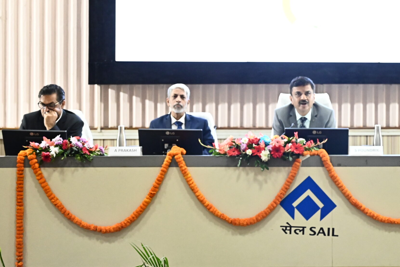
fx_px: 1045
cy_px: 102
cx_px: 301
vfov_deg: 14.6
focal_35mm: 94
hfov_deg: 21.5
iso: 6400
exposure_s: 1/125
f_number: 4
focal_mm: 61
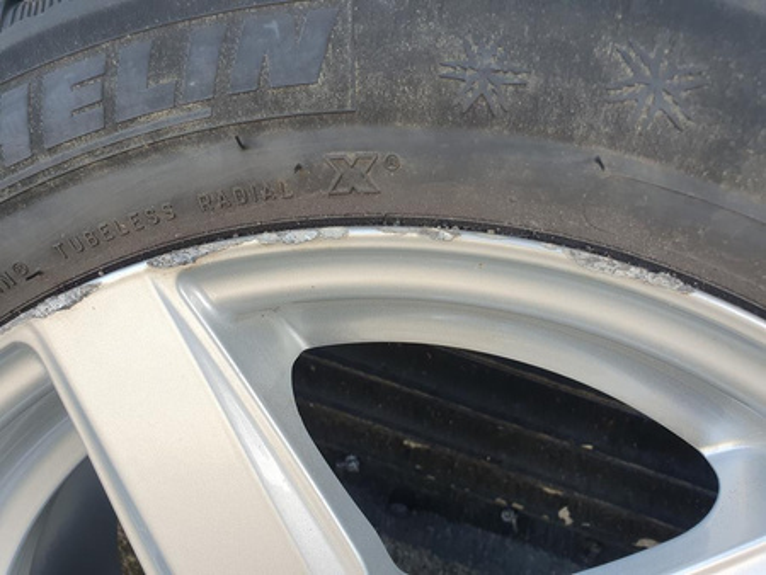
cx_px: 383
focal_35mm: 26
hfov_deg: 67.3
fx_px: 576
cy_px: 288
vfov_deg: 53.1
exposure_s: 1/103
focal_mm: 4.32
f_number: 2.4
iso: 50
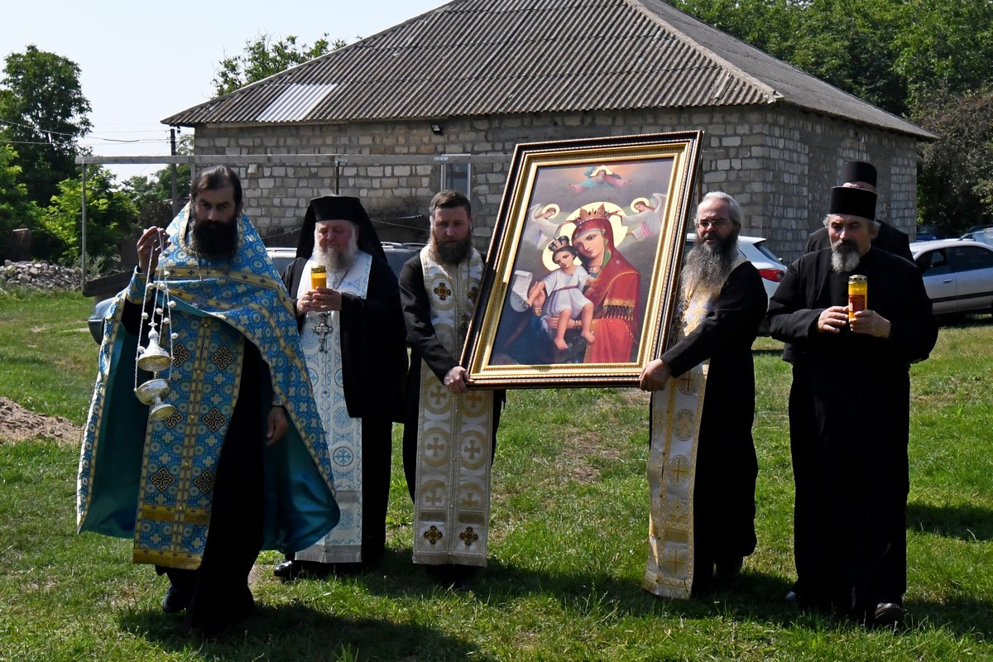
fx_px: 827
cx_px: 496
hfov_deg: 61.9
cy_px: 331
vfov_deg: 43.6
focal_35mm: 30
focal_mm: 20
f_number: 7.1
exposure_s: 1/8000
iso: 2000
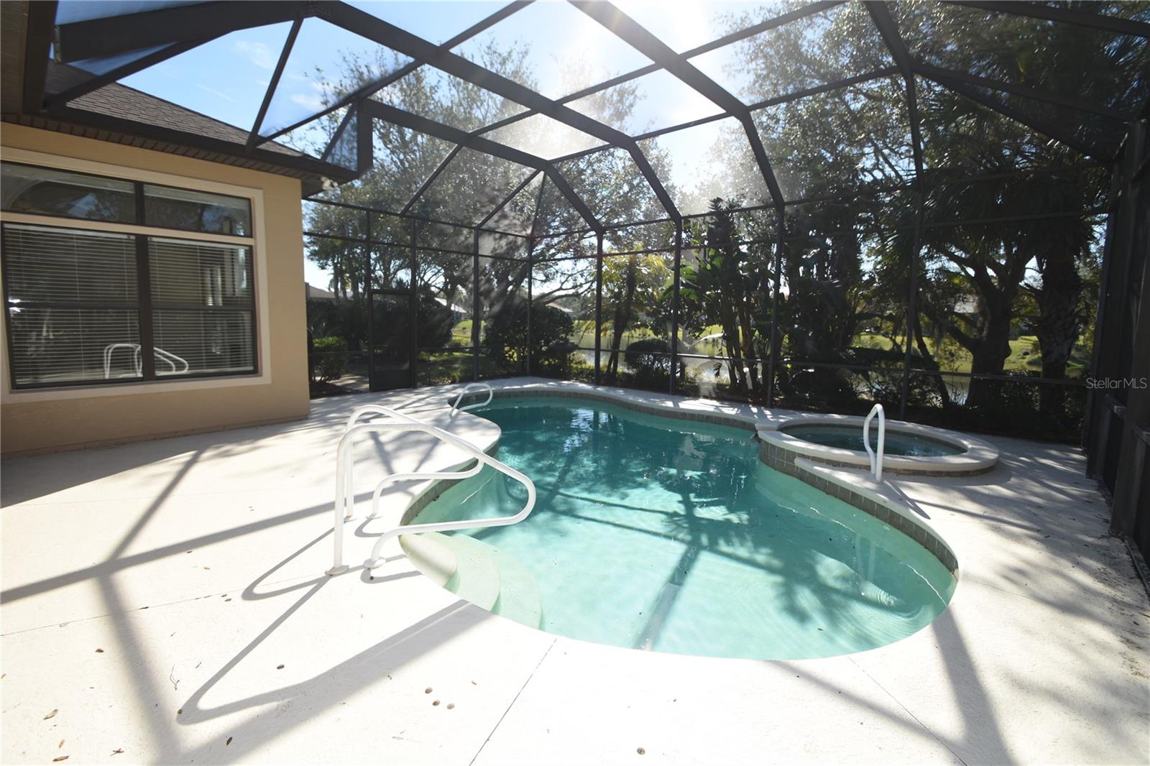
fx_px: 479
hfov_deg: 100.4
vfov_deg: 77.3
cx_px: 575
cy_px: 383
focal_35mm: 15
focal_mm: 10
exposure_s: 1/200
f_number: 7.1
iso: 100
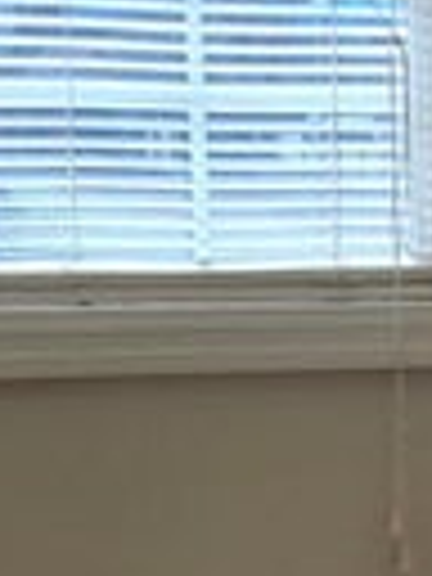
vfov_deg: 16.9
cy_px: 486
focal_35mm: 115
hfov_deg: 11.7
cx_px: 842
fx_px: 1914
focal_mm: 6.3
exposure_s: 1/146
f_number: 1.7
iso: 12
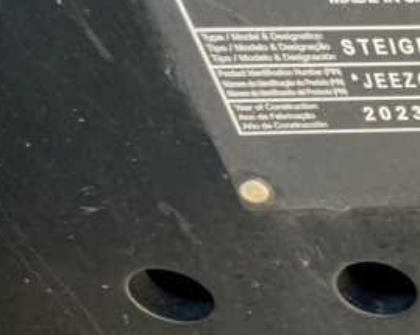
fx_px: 646
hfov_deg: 24.3
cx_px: 689
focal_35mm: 52
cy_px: 146
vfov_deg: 29.1
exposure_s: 1/107
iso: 125
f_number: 2.2
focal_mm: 2.22
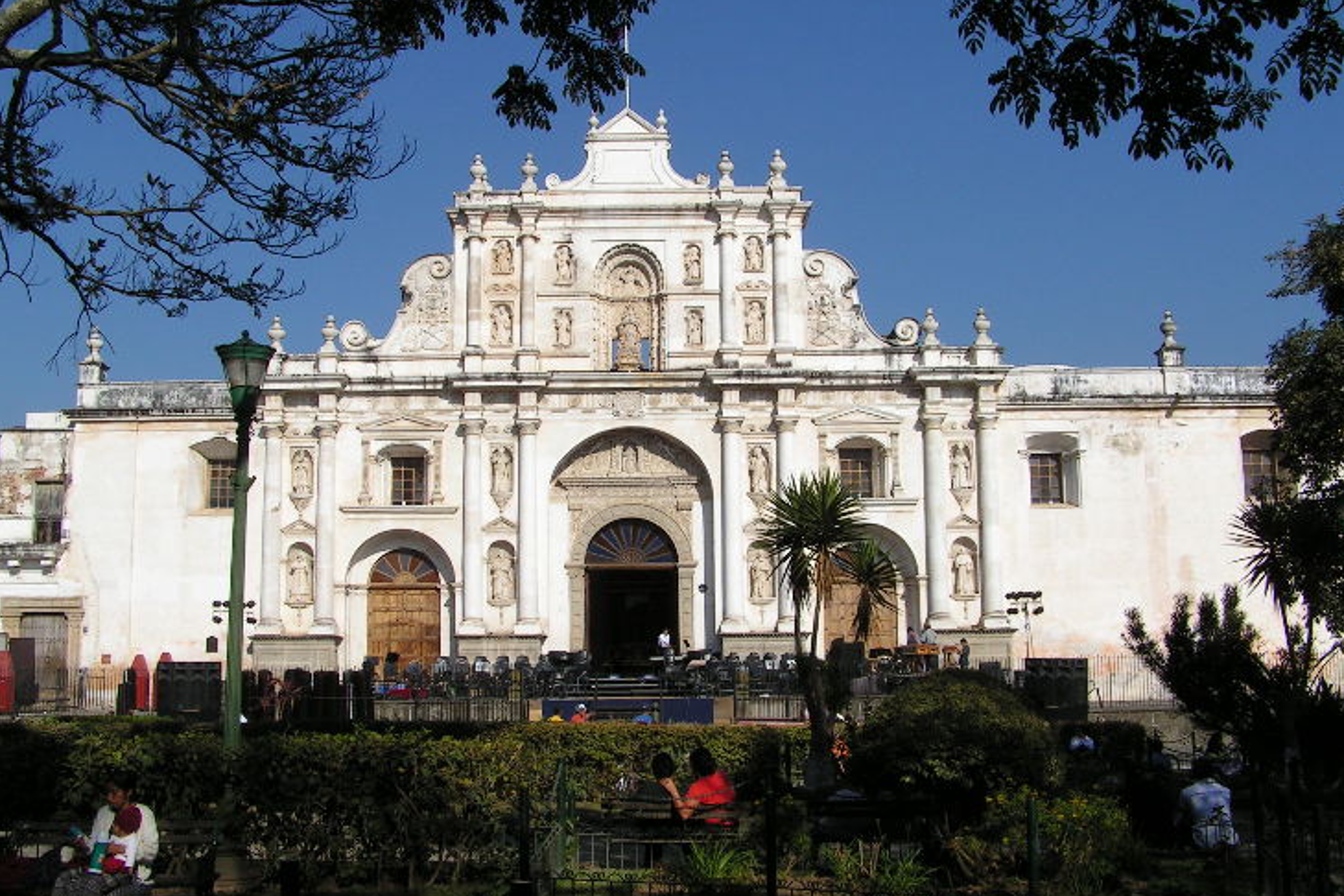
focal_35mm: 40
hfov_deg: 48.5
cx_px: 677
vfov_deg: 33.4
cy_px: 415
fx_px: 1493
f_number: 5.6
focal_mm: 6.3
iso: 50
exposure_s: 1/640
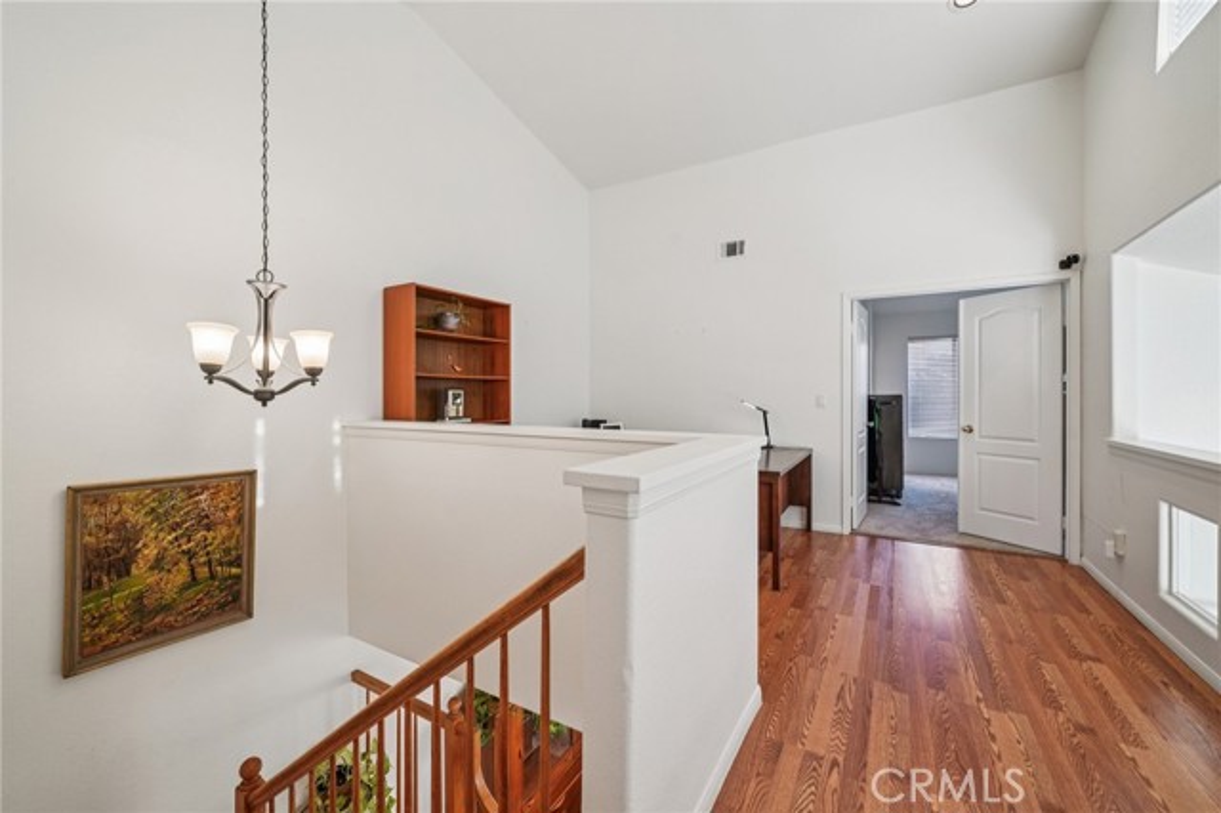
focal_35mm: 14
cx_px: 610
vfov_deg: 81.1
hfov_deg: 104.3
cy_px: 406
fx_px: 475
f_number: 7.1
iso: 400
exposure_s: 1/20
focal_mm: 14
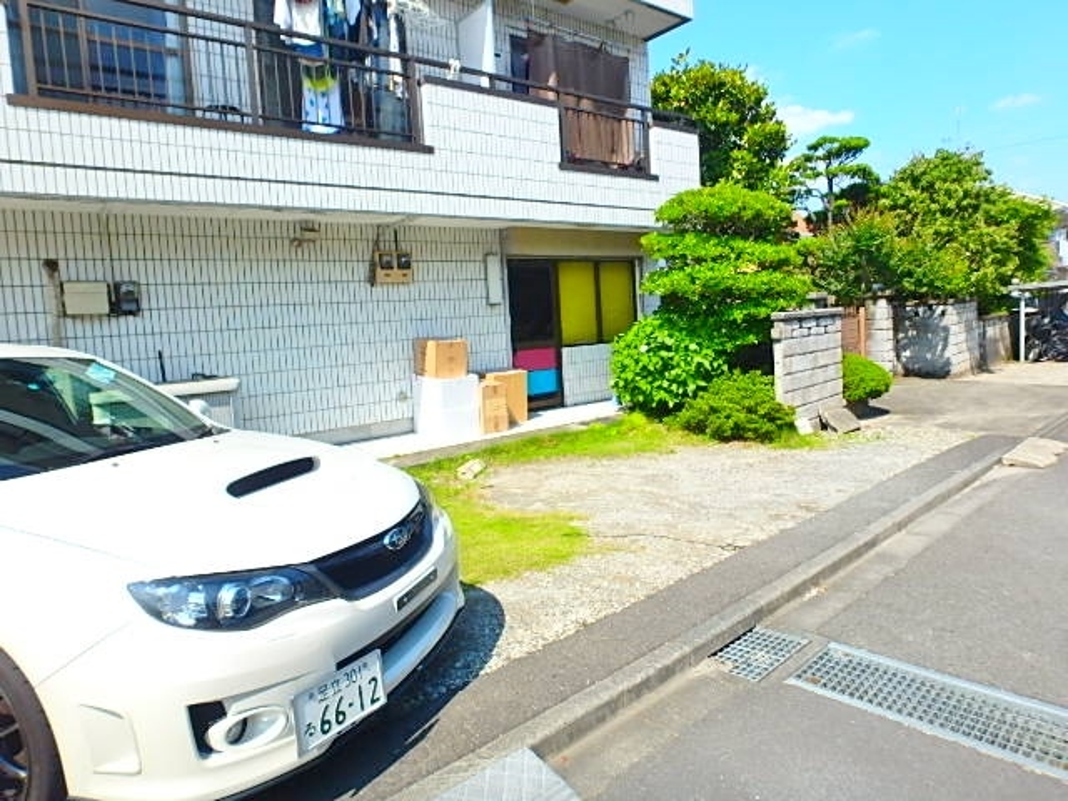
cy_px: 400
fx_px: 648
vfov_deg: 63.4
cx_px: 534
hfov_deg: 79.0
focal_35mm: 21
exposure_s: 1/640
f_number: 3.5
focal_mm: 3.7
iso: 125
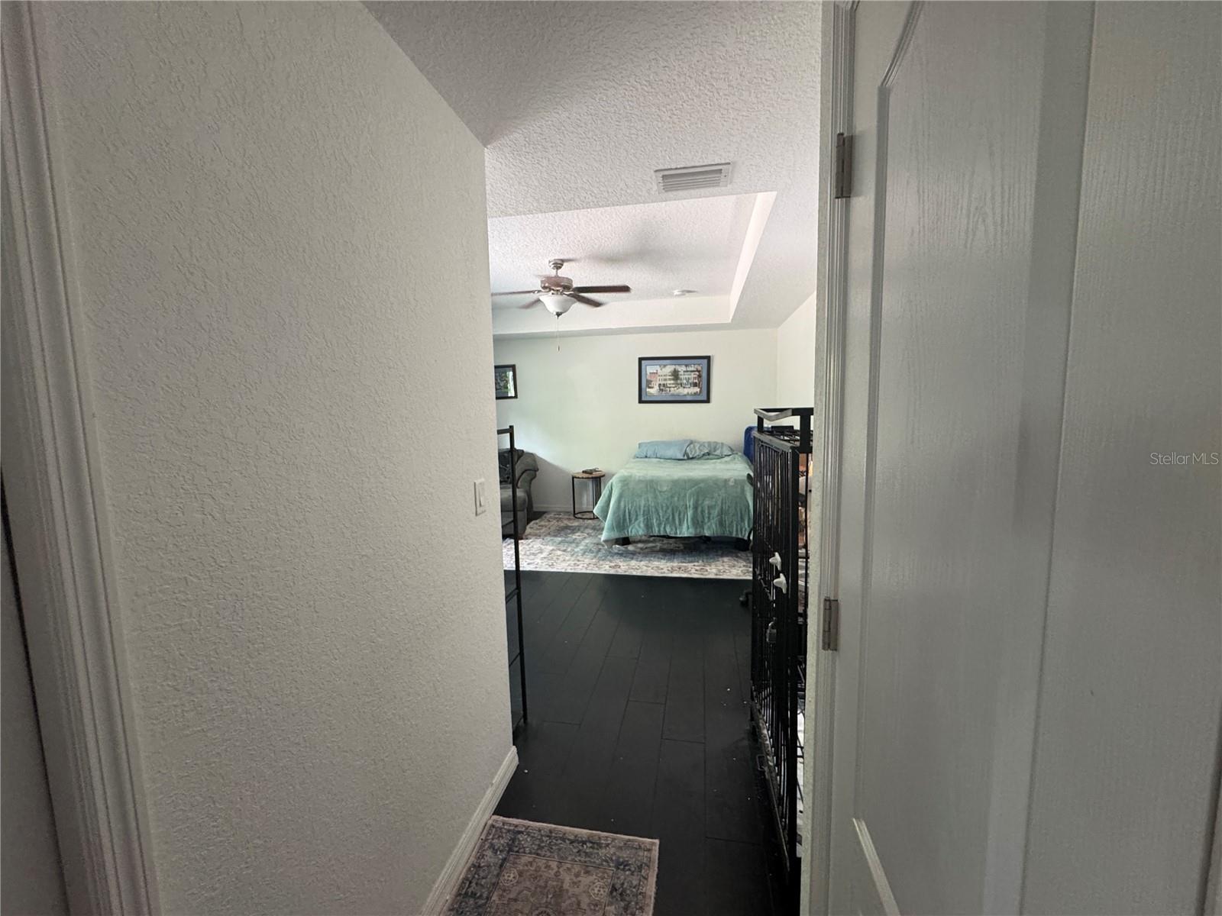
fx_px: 494
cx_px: 611
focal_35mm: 14
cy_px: 458
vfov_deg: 85.7
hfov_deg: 102.1
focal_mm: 2.22
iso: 400
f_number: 2.2
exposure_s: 1/60
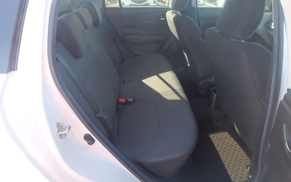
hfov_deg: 77.1
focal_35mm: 23
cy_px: 74
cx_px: 142
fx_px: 182
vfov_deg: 52.7
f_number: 3.5
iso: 125
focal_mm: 3.7
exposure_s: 1/80
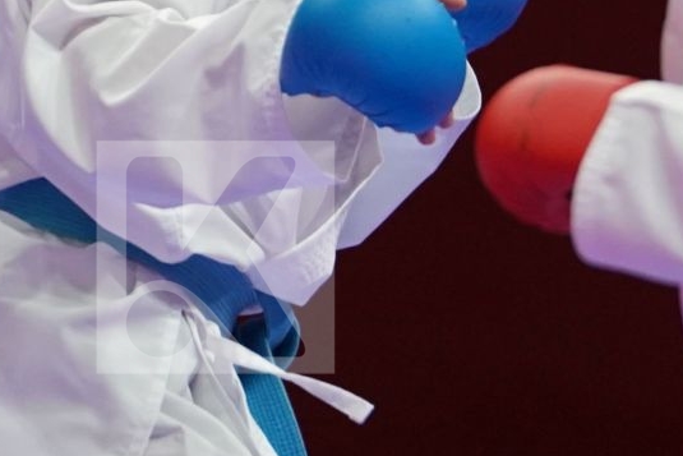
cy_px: -197
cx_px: 216
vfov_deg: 1.0
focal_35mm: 1413
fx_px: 26813
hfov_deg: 1.5
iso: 2500
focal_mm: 280
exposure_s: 1/1000
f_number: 4
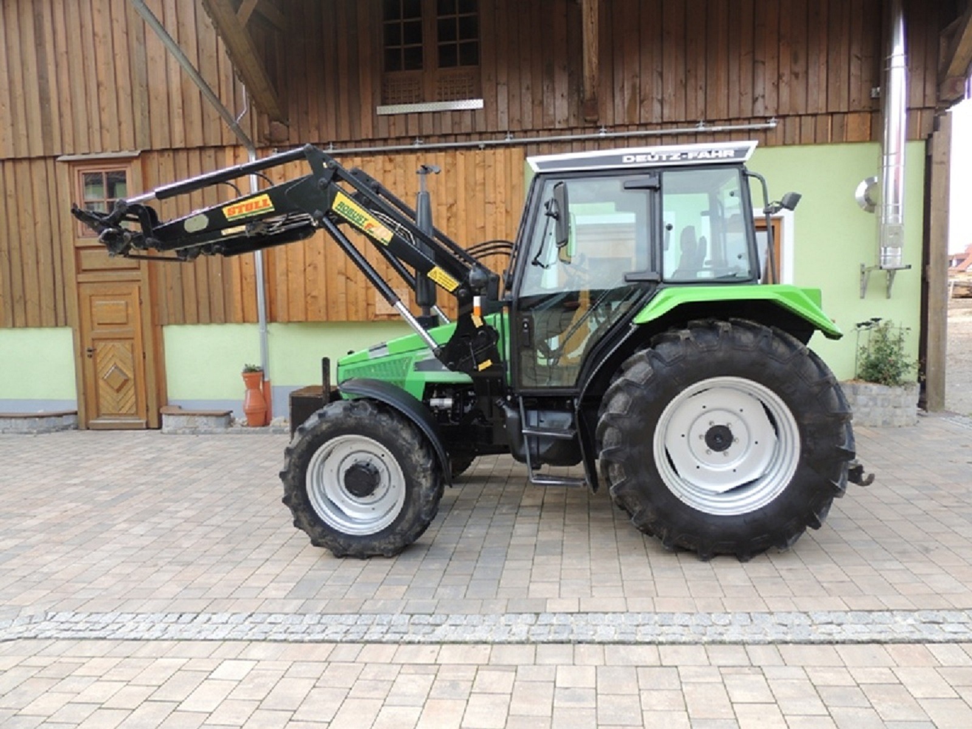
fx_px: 674
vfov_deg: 56.8
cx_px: 486
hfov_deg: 71.6
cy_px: 364
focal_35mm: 24
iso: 100
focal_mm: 4.3
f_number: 3
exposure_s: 1/200
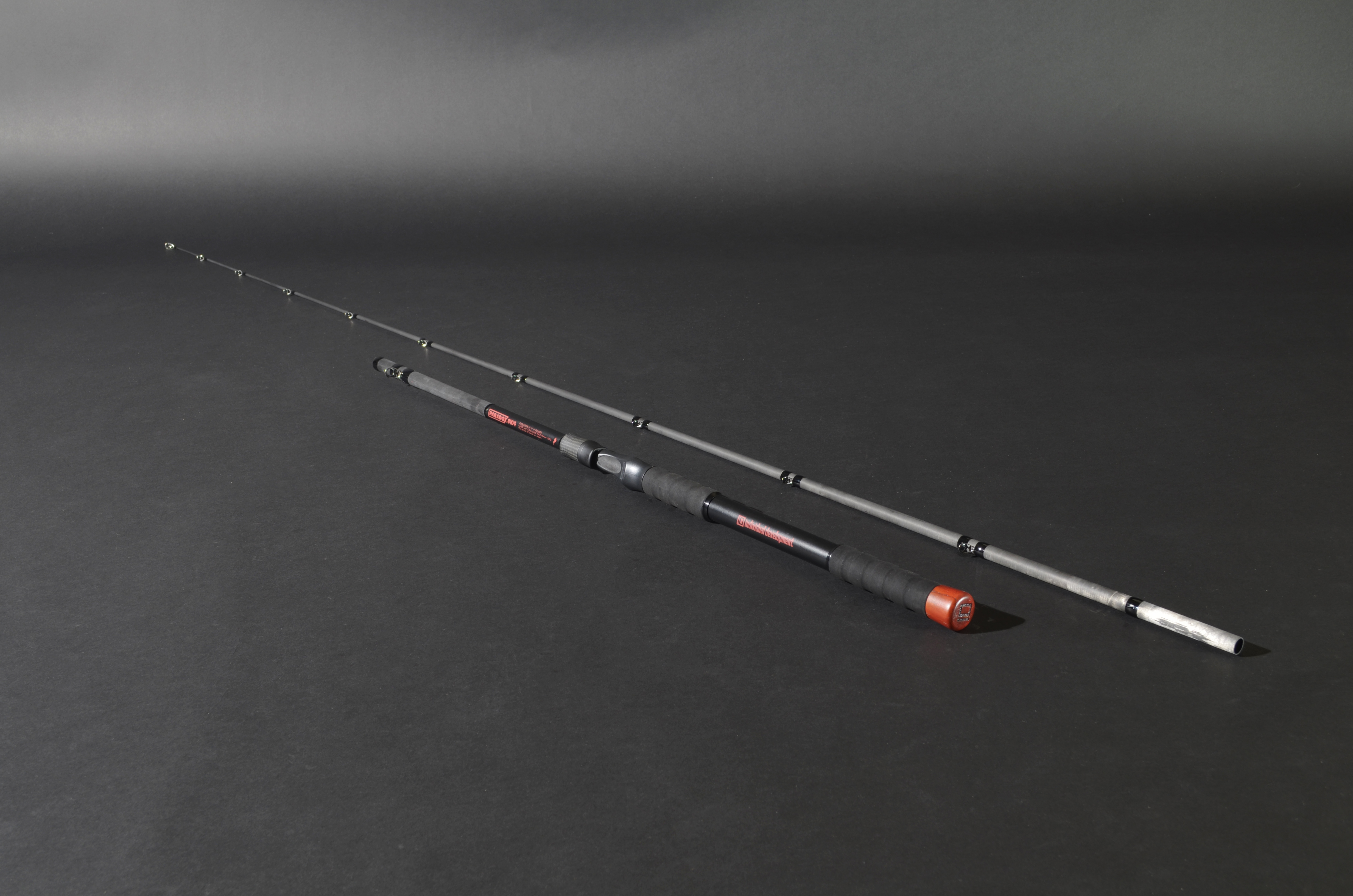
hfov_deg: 43.7
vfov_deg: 29.7
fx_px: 1688
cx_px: 676
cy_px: 448
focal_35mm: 45
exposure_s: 2.5
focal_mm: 30
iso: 100
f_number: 8
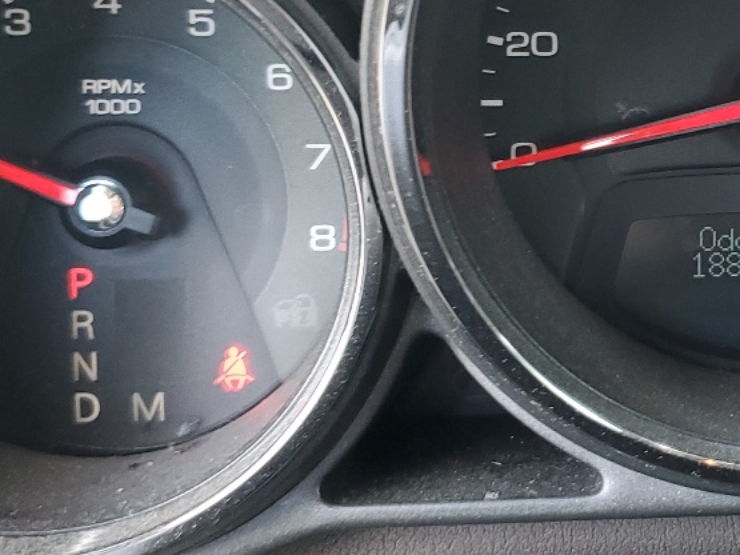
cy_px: 111
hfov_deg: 24.8
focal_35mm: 75
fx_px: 1603
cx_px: 736
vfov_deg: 19.4
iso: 77
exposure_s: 1/60.2
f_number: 1.5
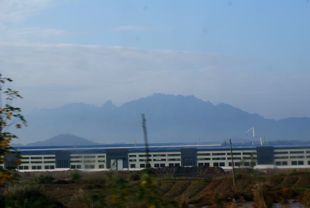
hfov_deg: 33.4
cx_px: 155
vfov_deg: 22.7
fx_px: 517
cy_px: 104
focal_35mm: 60
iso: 200
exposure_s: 1/320
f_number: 9
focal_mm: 40
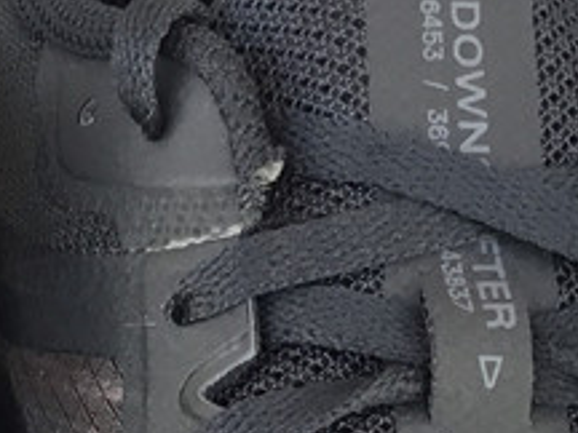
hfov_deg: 14.8
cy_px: 750
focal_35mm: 129
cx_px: -96
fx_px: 2154
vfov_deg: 10.8
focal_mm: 3.3
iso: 32
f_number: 2.4
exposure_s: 1/33
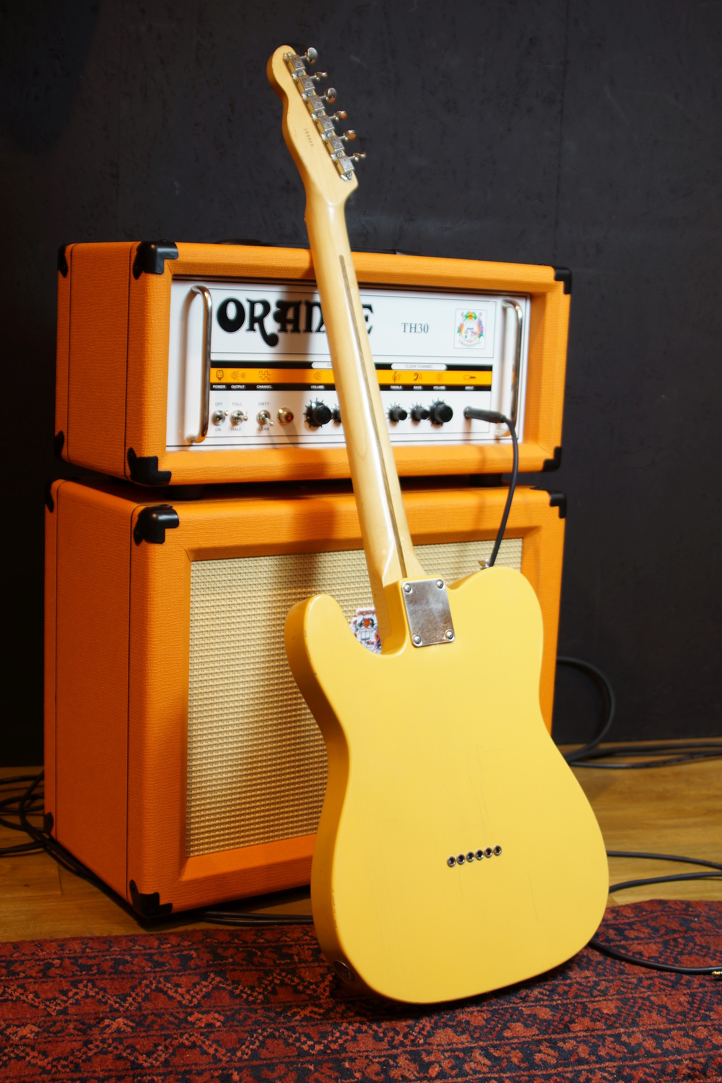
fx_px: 1354
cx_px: 361
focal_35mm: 45
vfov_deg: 43.6
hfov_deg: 29.9
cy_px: 542
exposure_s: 1/10
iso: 100
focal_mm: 30
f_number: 5
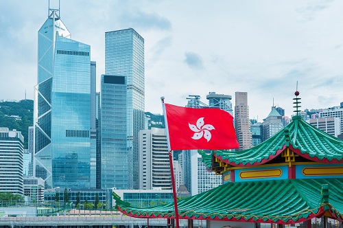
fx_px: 419
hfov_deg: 44.6
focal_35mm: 44
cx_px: 172
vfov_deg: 30.4
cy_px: 114
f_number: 8
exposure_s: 1/100
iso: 200
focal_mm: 44
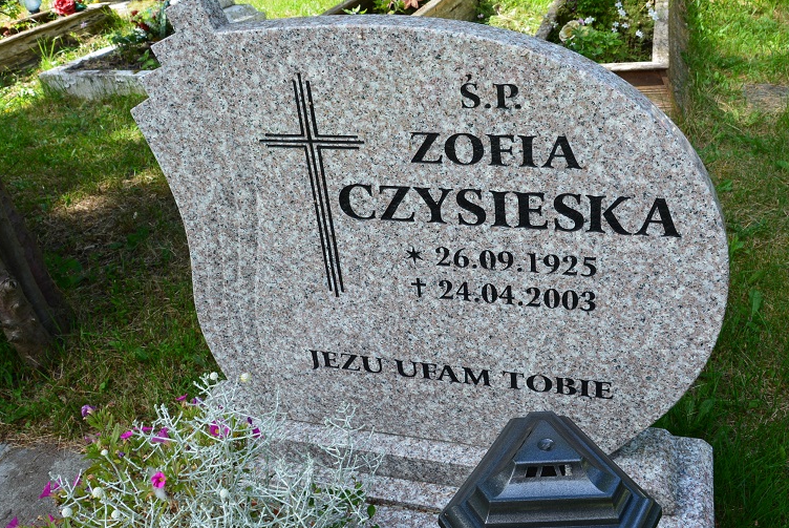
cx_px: 440
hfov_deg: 51.0
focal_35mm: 38
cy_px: 238
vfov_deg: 35.5
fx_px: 825
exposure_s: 1/80
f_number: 10
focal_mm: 21
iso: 200
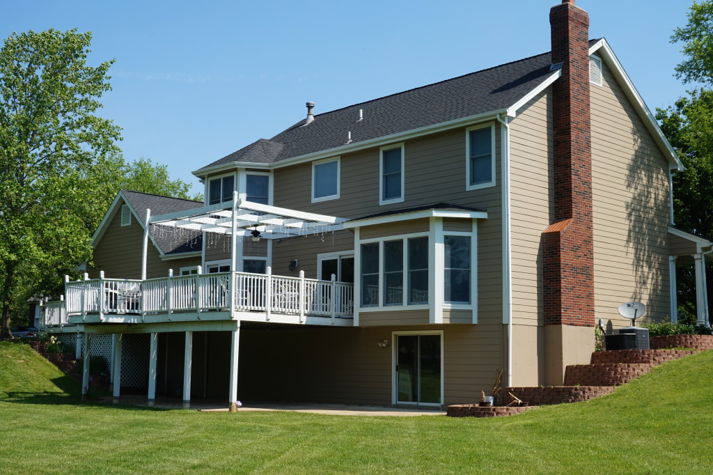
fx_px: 921
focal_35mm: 46
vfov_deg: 28.9
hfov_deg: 42.3
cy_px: 238
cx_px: 356
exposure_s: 1/80
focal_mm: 31
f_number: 14
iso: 100
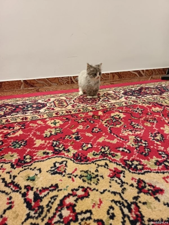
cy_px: 112
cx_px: 84
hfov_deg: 56.8
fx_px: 156
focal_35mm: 24
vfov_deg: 71.6
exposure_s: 1/25
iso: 2134
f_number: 1.75
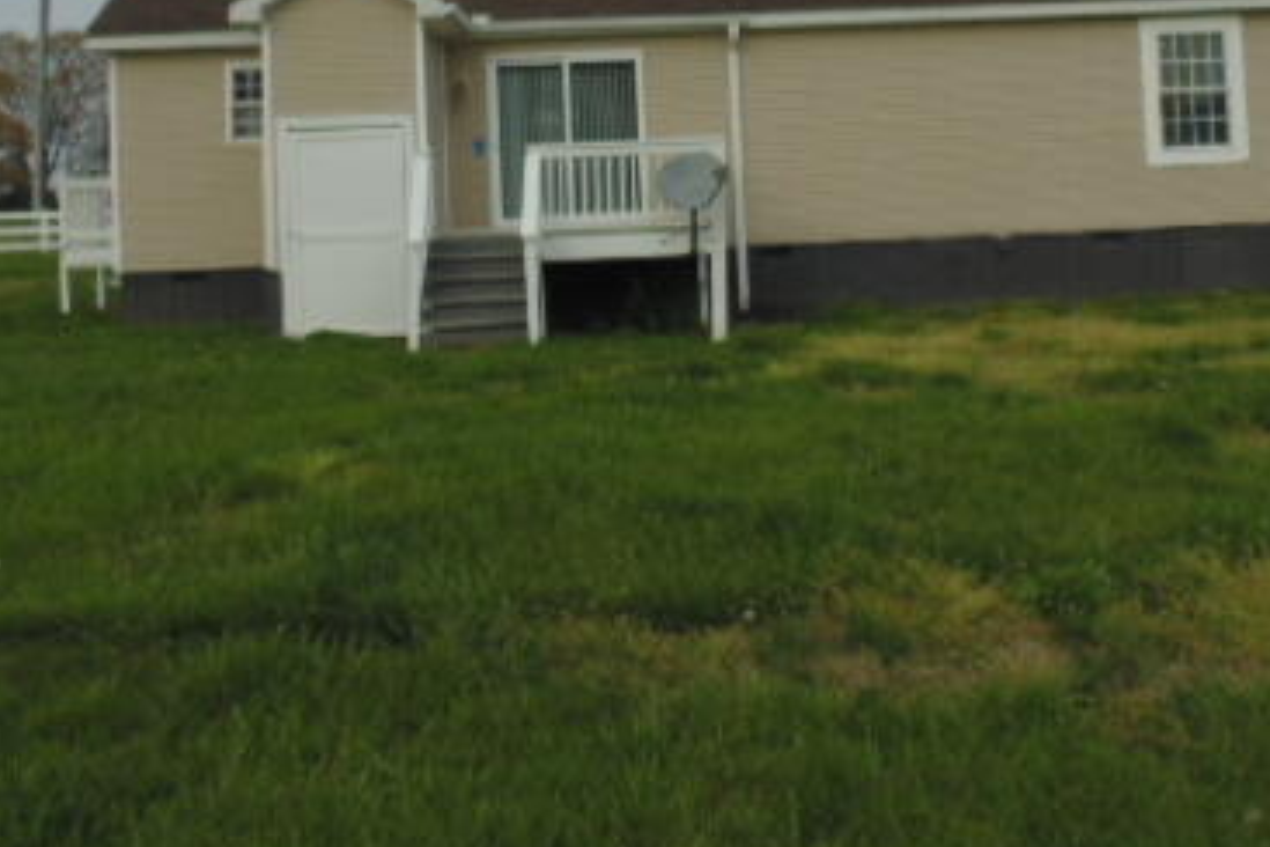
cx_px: 638
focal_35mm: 40
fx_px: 1411
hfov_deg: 48.5
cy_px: 142
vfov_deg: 32.3
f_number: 3.1
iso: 80
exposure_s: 1/1000
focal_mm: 4
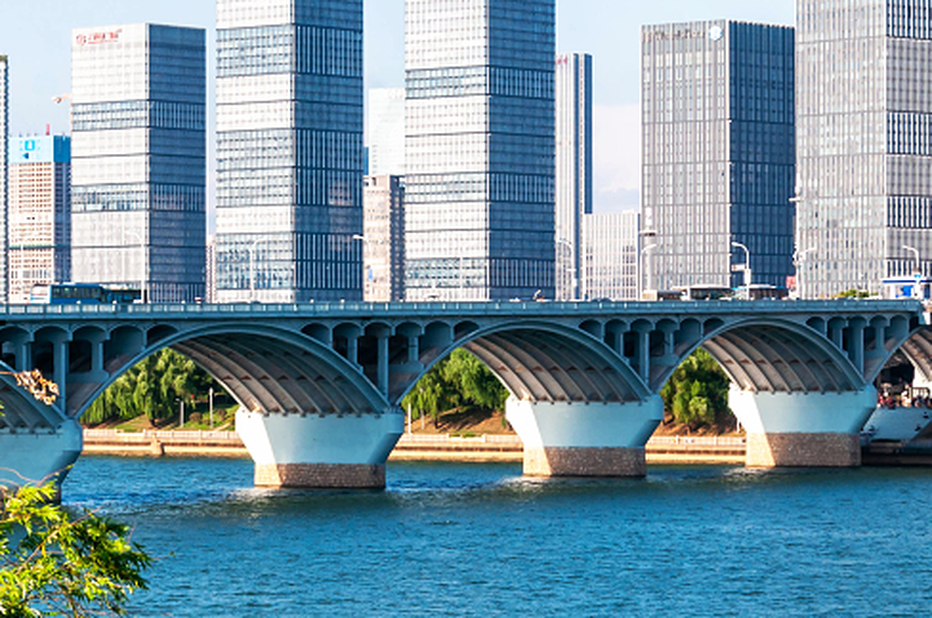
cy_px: 238
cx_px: 277
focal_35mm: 151
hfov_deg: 13.6
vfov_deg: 9.1
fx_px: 3904
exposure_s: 1/200
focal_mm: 48
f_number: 11
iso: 200
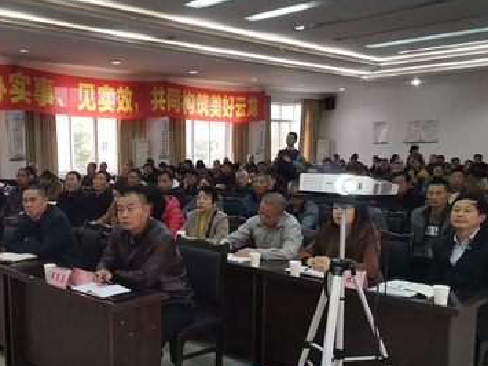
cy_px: 224
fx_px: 536
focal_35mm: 38
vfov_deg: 37.5
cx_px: 153
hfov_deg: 48.0
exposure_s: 1/100
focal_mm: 4.75
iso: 200
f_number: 1.8
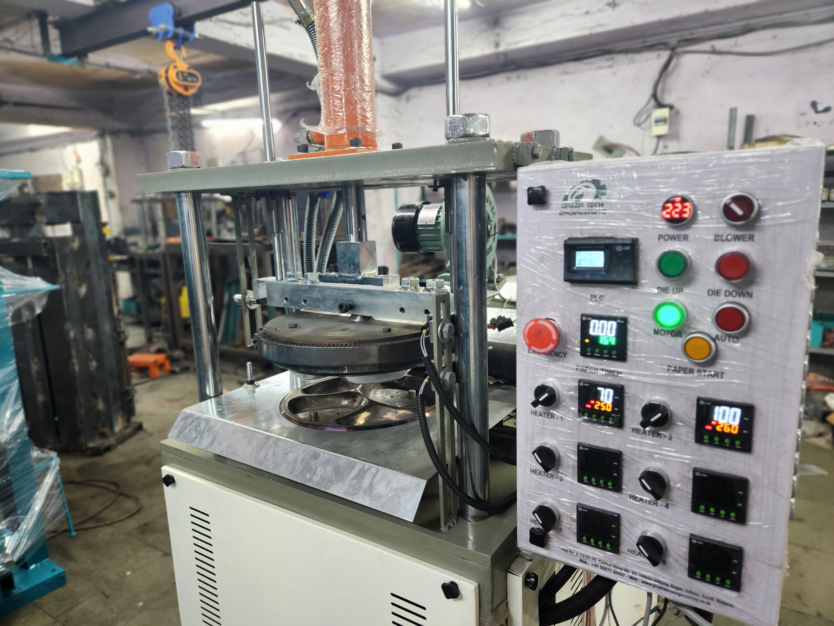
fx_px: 554
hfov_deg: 73.9
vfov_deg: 58.9
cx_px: 417
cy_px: 313
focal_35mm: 23
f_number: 1.8
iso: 320
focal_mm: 5.4
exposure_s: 1/33
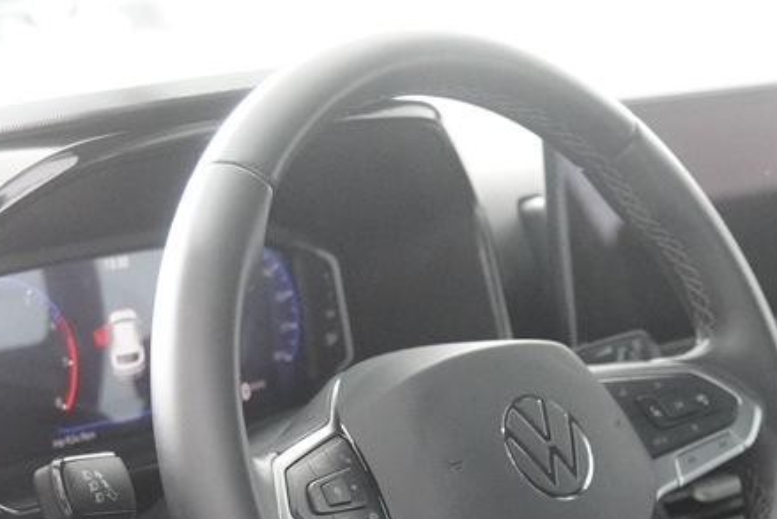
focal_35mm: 112
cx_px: 462
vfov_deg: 12.1
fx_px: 2418
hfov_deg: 18.2
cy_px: 539
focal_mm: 32
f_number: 2.8
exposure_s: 1/160
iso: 5000
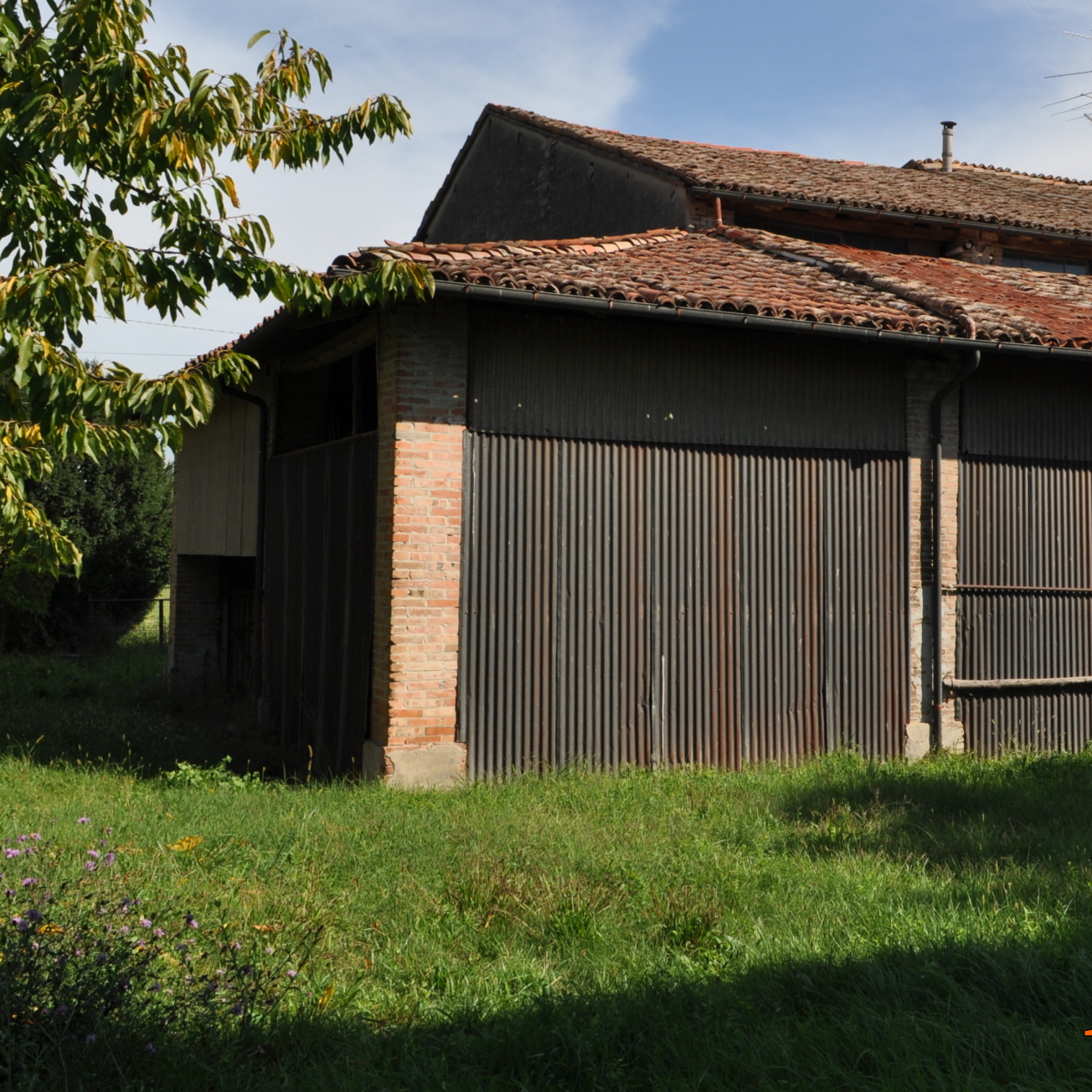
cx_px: 737
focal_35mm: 45
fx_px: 1606
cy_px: 443
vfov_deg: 37.4
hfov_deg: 37.1
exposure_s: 1/320
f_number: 9
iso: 200
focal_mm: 18
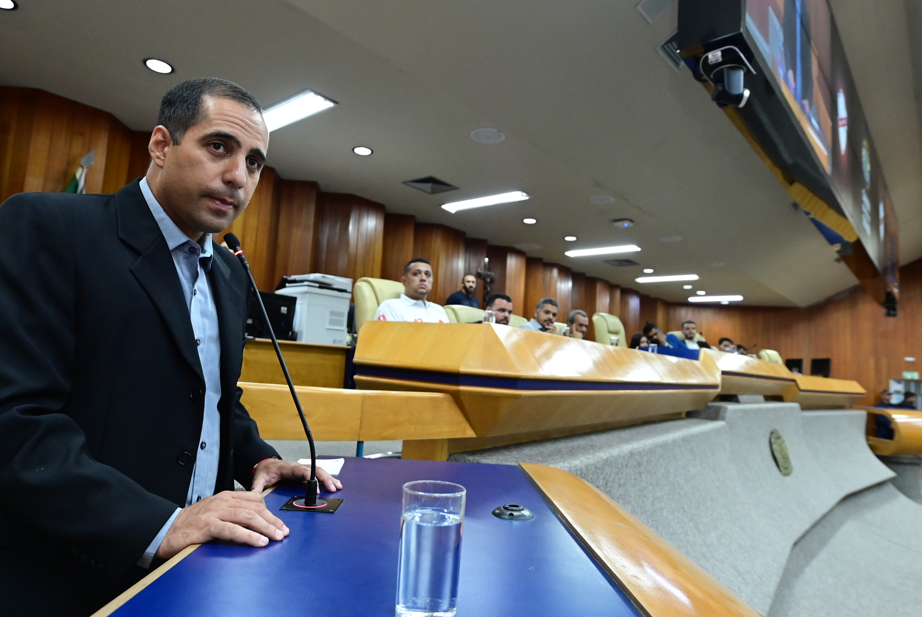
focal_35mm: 21
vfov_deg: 59.6
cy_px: 308
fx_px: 538
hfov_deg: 81.2
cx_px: 461
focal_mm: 14
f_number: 3.5
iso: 2500
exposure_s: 1/125
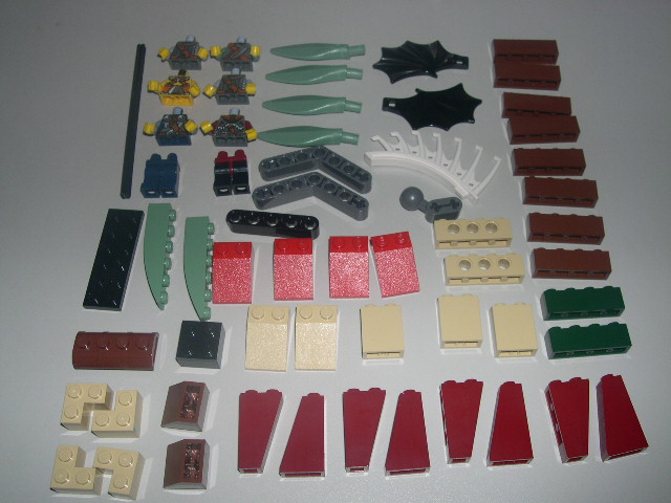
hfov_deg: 49.0
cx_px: 336
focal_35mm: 38
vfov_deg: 37.7
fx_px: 737
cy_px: 252
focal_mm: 8
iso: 100
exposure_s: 1/60
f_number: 7.6
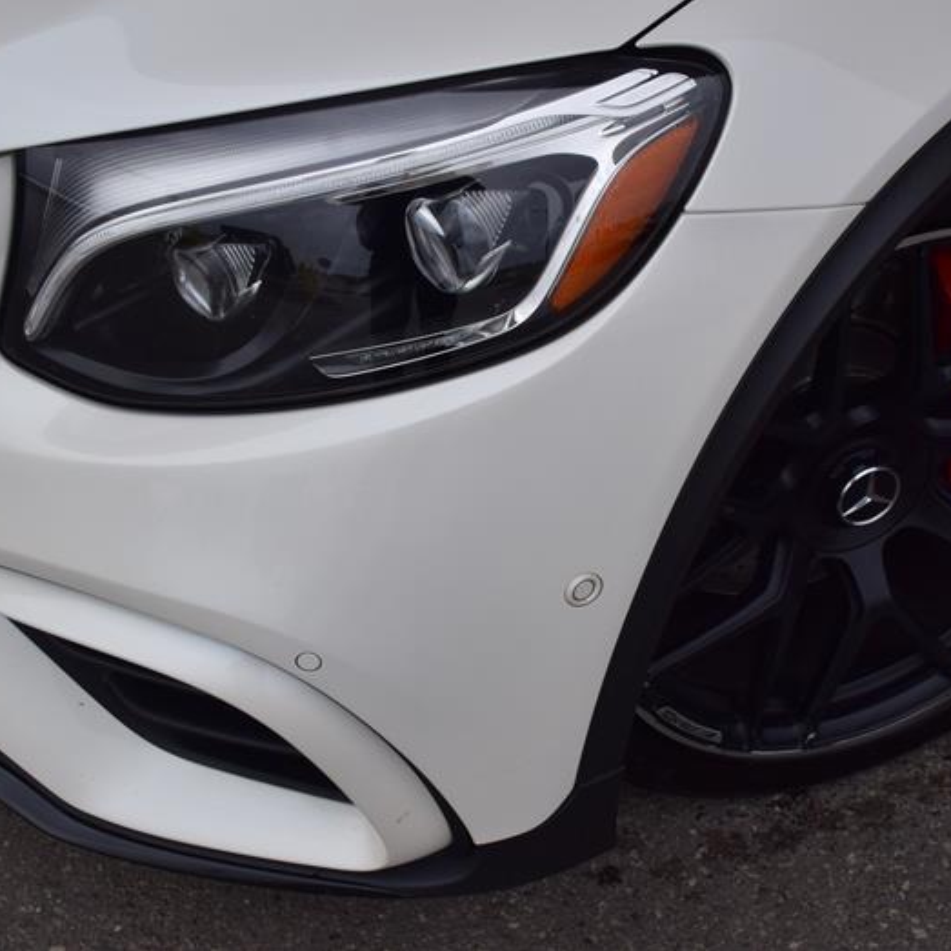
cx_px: 531
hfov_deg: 32.4
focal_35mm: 53
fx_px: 1636
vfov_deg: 32.4
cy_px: 468
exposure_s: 1/250
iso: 400
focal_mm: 27
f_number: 10
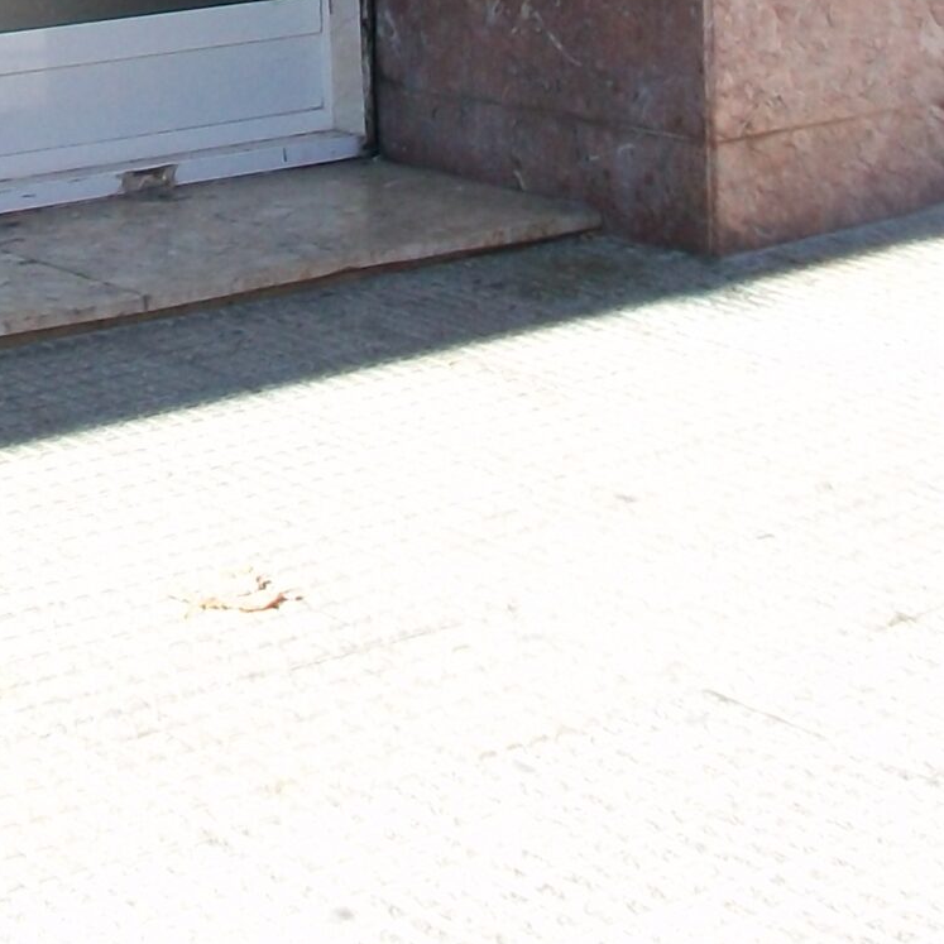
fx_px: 3178
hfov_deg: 16.3
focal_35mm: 103
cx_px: -145
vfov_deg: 15.4
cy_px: -519
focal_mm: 5.7
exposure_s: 1/320
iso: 80
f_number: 2.8
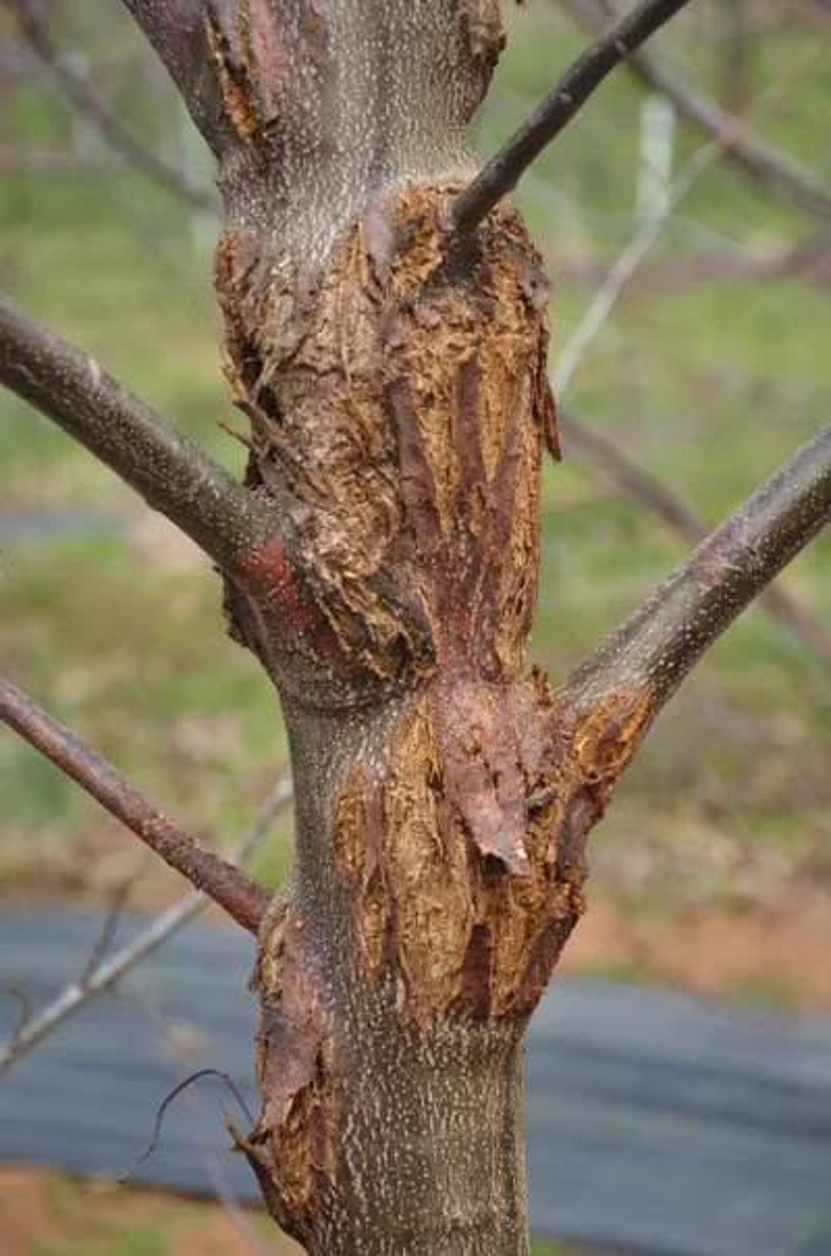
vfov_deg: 19.5
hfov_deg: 13.0
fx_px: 3652
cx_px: 416
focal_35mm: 105
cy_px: 628
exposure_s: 1/500
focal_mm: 70
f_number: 5.6
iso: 250
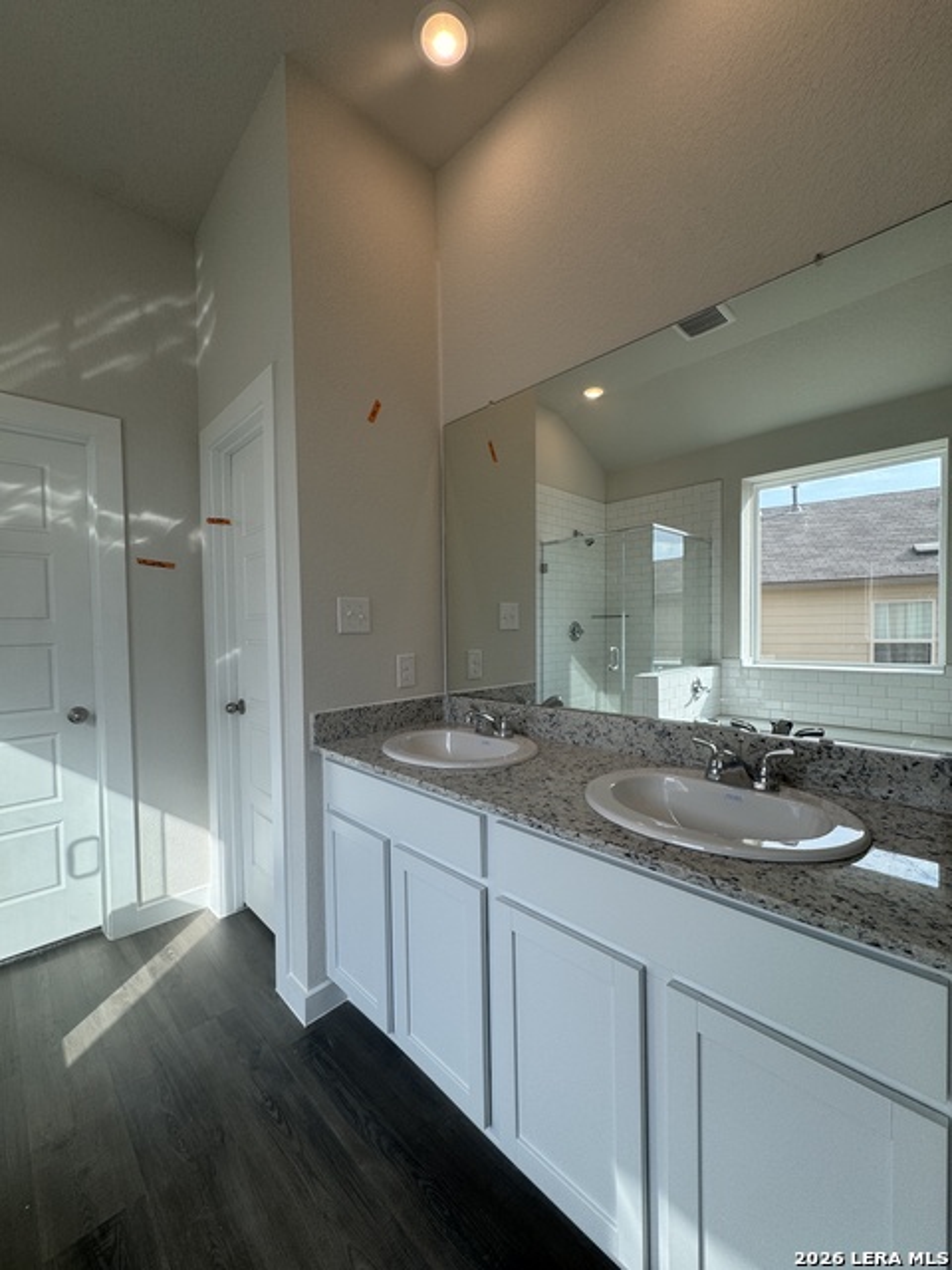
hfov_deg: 85.7
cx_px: 476
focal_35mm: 14
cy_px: 635
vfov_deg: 102.1
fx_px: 513
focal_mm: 2.22
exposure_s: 1/237
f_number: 2.2
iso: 40
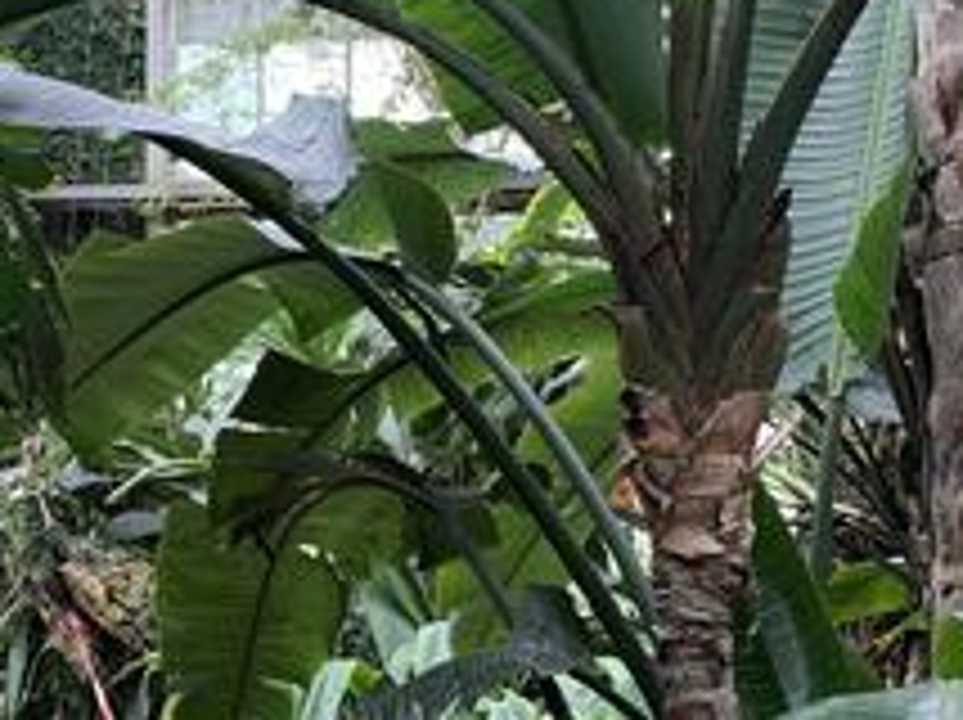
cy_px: 490
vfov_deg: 20.0
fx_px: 2029
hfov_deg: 26.4
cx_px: 261
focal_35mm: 73
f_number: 1.8
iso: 100
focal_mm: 4.25
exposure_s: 1/63
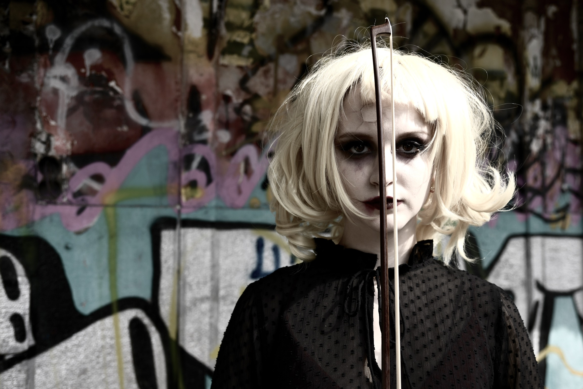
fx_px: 518
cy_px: 194
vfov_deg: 41.1
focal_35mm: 32
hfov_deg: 58.7
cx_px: 292
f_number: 4
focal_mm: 32
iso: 100
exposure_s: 1/320
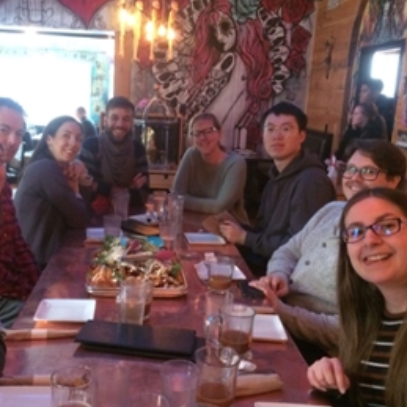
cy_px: 210
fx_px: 545
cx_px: 164
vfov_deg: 40.9
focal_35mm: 41
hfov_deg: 40.8
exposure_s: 1/15
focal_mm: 4.15
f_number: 2.2
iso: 500
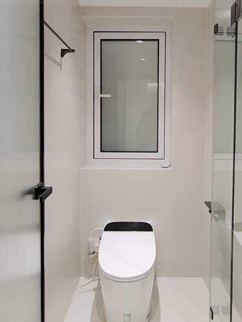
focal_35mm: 29
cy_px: 135
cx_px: 145
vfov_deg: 61.3
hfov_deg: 48.0
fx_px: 270
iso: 500
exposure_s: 1/50
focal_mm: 2.16
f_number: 2.2
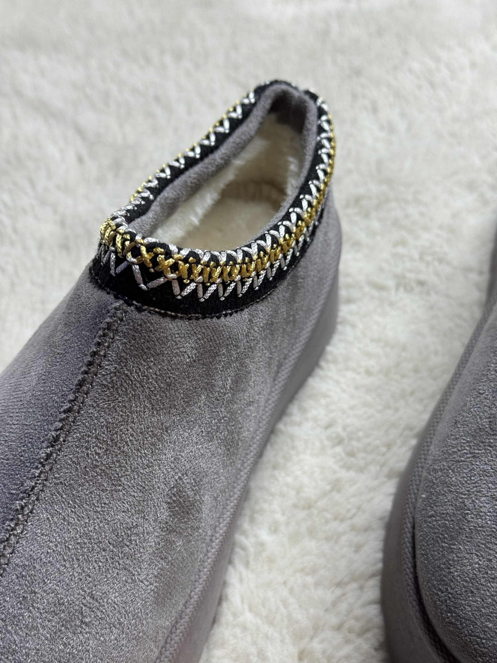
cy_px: 332
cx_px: 248
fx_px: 919
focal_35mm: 48
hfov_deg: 30.3
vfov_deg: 39.7
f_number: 1.78
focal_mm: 6.76
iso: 64
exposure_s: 1/100
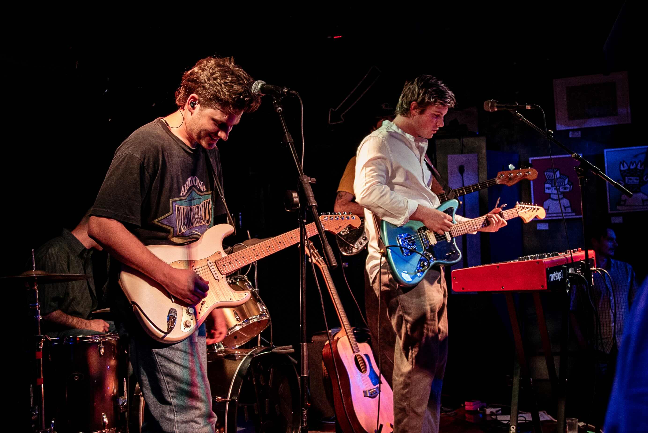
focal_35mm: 48
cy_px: 216
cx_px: 324
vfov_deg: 28.1
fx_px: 864
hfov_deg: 41.1
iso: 2500
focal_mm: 32
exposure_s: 1/125
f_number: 5
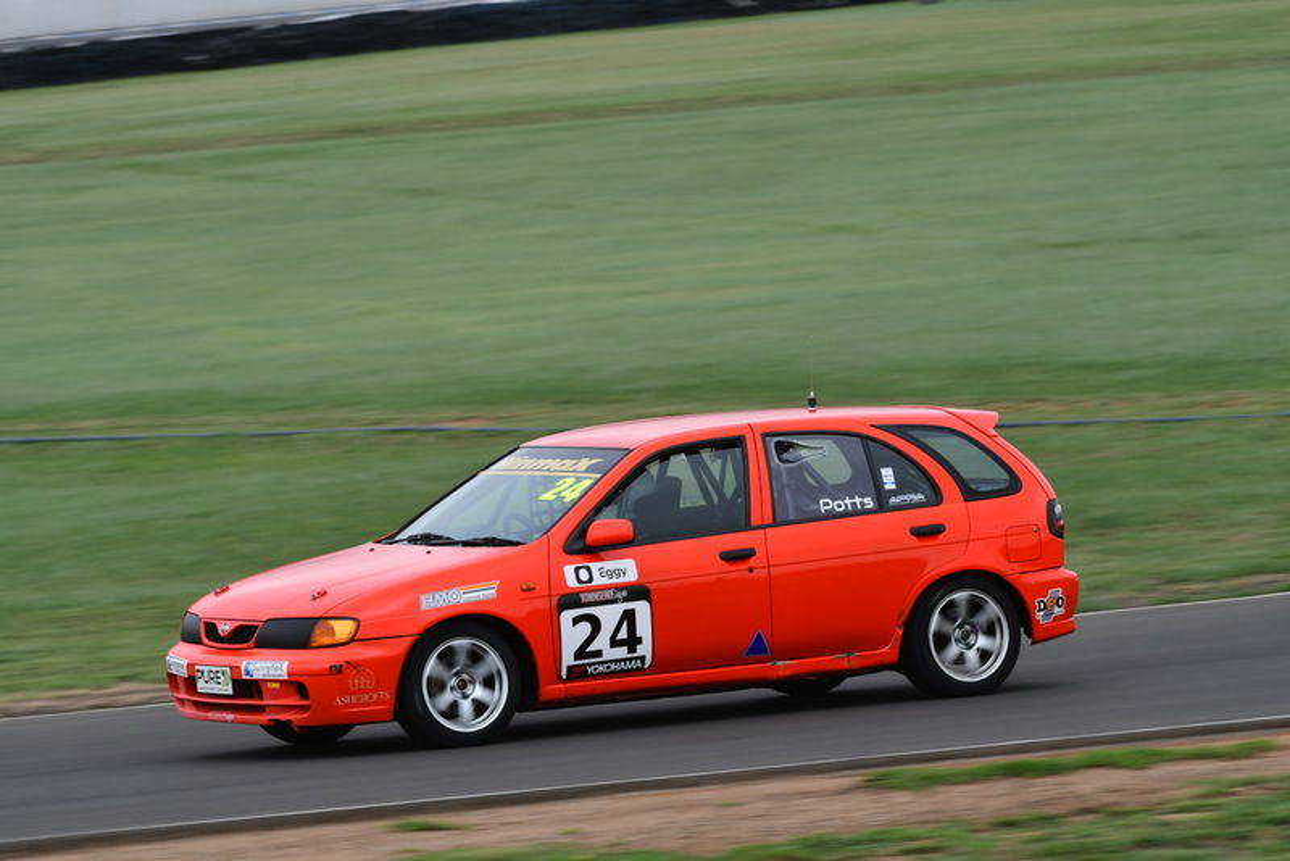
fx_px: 10753
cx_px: 645
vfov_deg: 4.6
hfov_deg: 6.9
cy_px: 430
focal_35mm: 300
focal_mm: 200
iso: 320
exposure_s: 1/250
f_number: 10
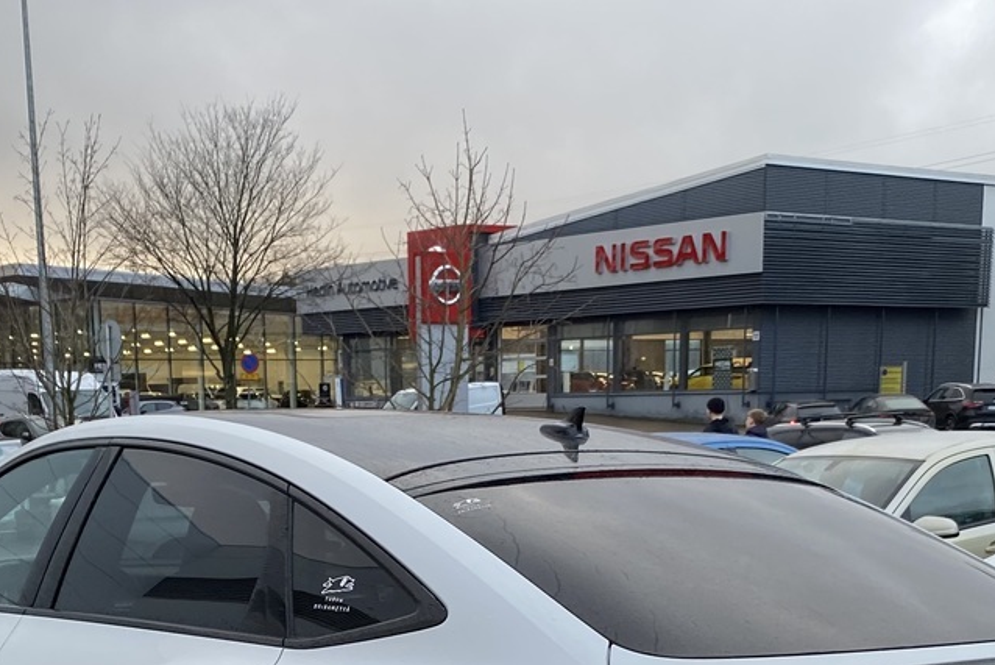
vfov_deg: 20.8
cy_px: 793
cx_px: 404
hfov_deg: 32.8
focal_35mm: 61
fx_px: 1687
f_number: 1.8
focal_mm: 4.25
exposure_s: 1/121
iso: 64
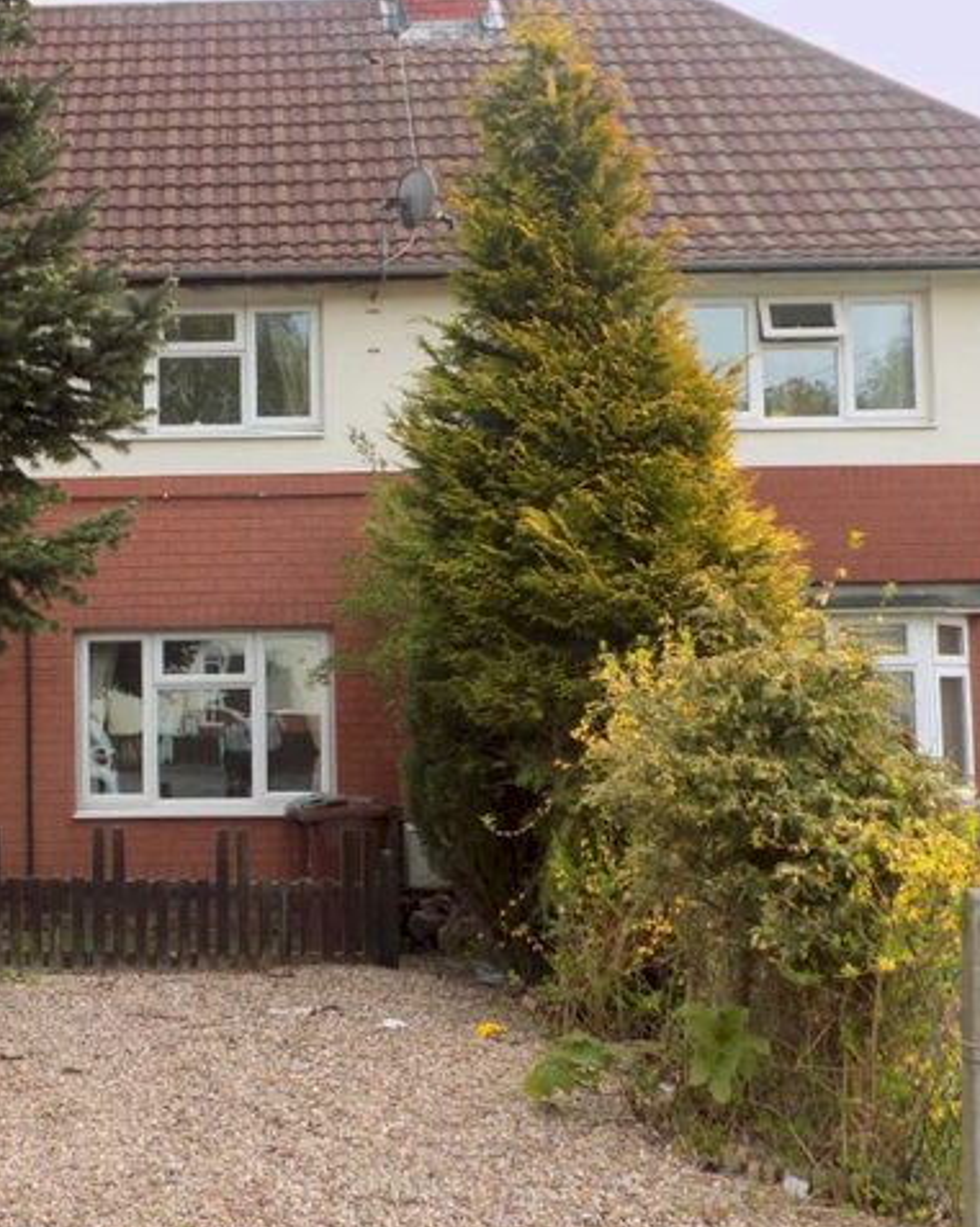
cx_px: 134
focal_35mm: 43
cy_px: 616
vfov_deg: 42.9
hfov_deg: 33.4
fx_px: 1560
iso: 80
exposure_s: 1/200
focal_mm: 5.3
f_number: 3.3
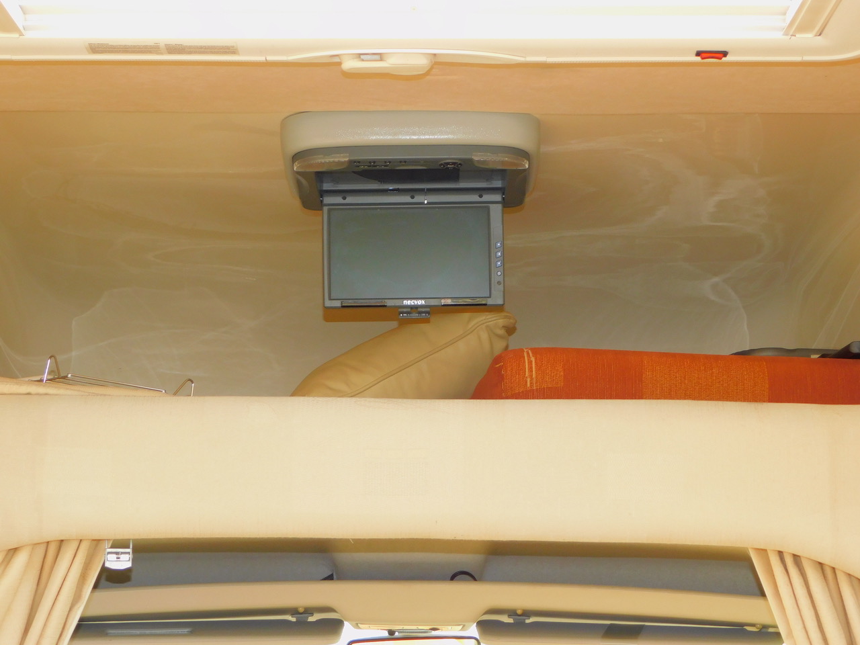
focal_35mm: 80
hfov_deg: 24.4
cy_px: 322
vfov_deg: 18.4
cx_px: 430
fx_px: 1988
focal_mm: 14.2
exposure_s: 1/60
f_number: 4.4
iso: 200
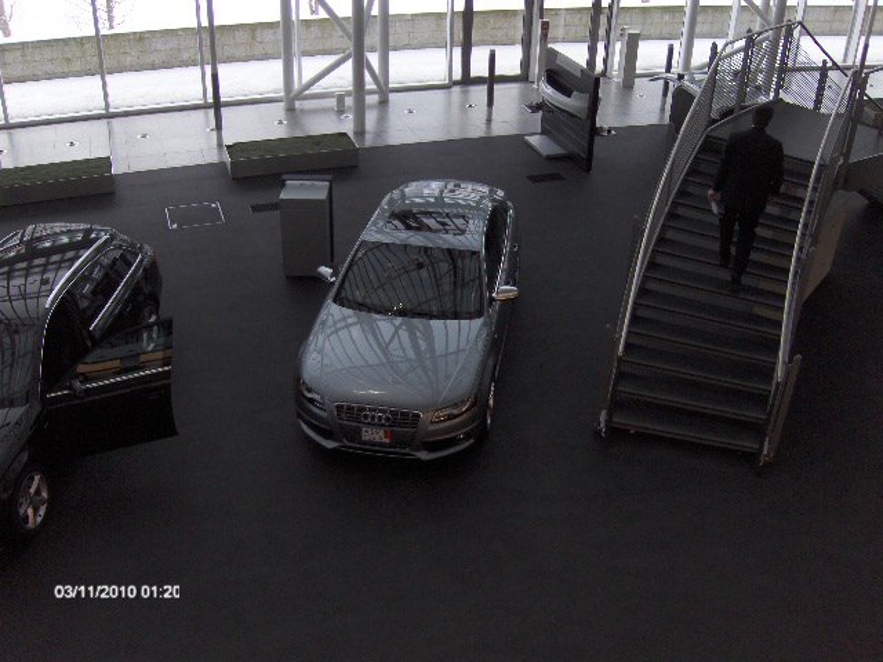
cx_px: 442
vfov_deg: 40.7
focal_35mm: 35
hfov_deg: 52.6
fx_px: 893
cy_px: 331
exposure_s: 1/166
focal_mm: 7.5
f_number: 2.8
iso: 200
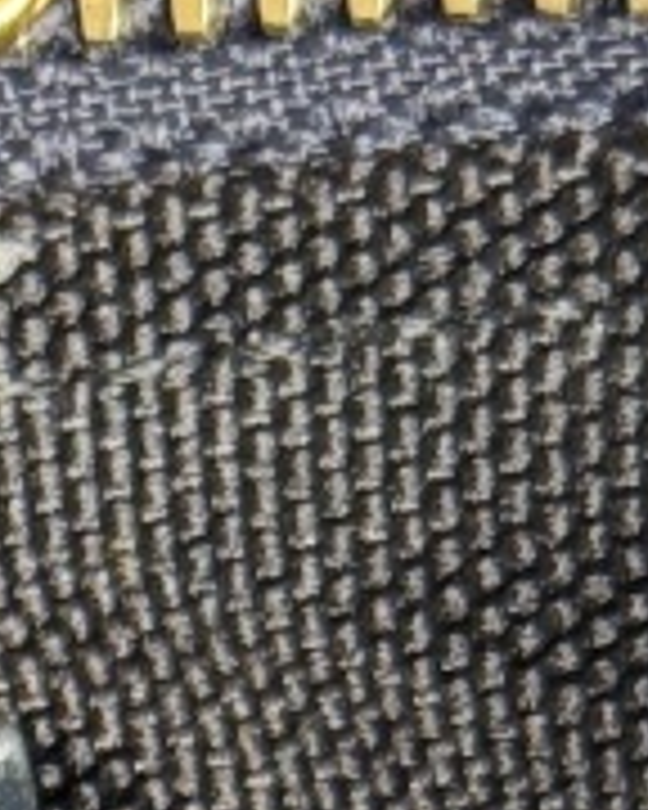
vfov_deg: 5.1
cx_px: -981
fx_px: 8990
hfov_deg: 4.0
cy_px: 1660
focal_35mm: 375
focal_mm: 6.76
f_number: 1.78
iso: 160
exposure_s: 1/60
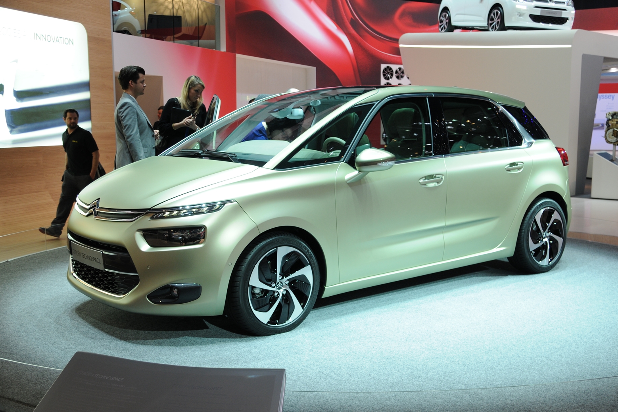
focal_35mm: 40
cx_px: 313
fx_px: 687
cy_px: 202
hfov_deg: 48.5
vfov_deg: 33.4
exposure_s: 1/125
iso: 320
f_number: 5.6
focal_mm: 26
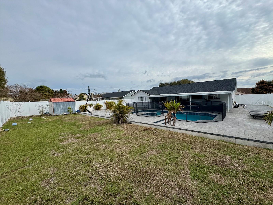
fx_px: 110
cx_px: 136
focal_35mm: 14
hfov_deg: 102.1
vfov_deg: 85.7
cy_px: 102
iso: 50
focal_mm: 2.22
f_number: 2.2
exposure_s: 1/1927
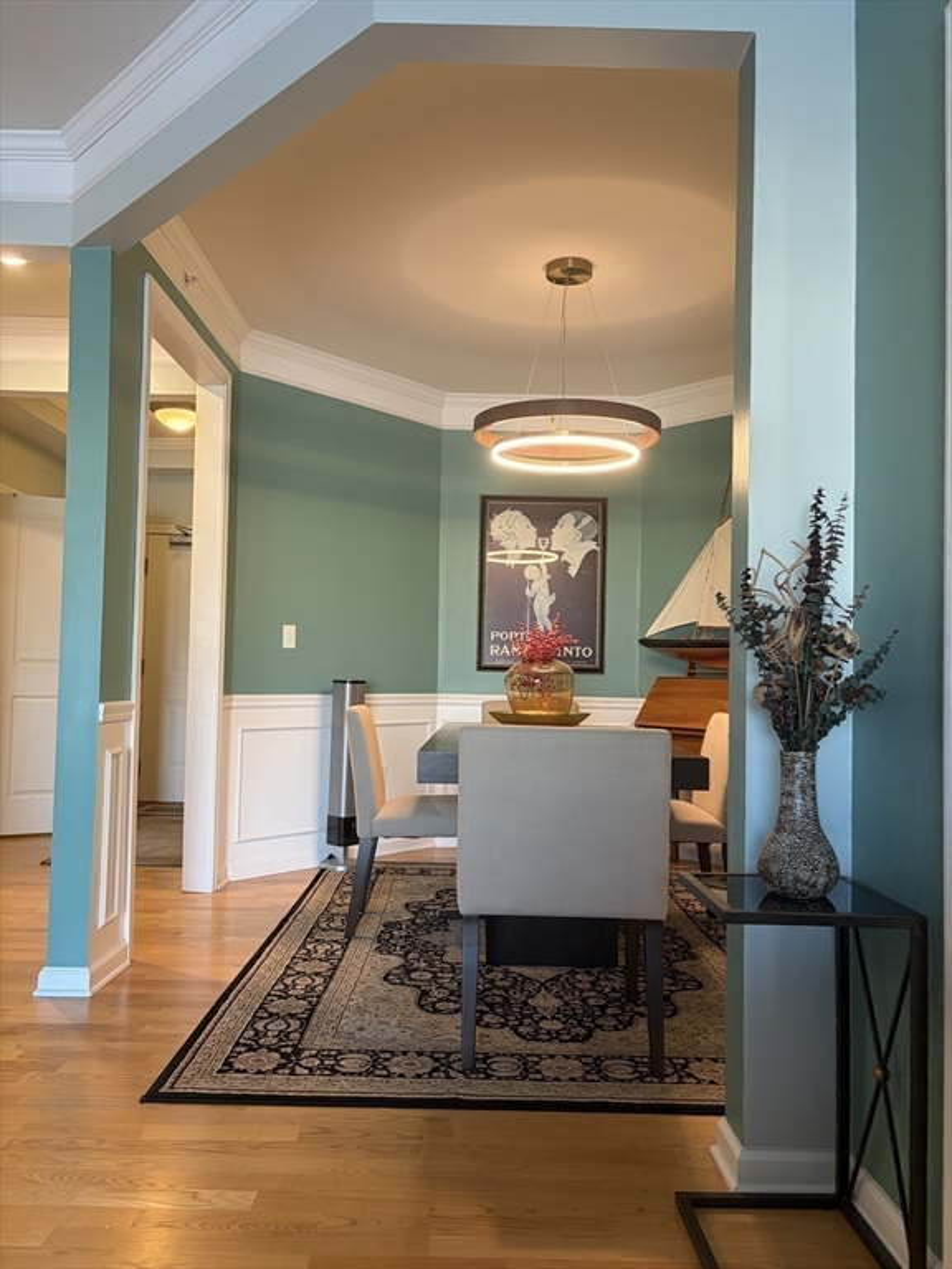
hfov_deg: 53.1
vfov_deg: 67.3
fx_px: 953
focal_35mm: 26
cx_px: 476
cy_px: 634
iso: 160
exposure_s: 1/60
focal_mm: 5.96
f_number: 1.6
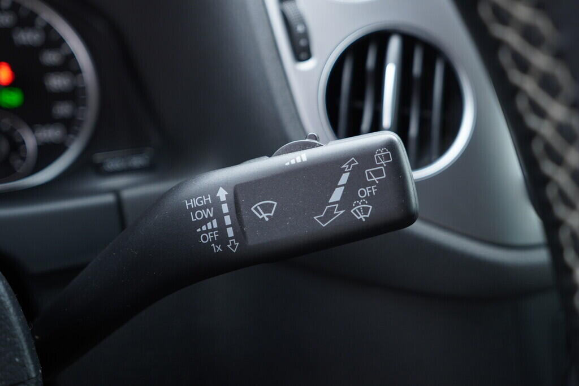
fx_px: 579
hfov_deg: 53.1
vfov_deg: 36.9
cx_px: 290
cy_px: 193
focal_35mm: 36
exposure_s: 1/40
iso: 400
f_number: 2.8
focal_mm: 24
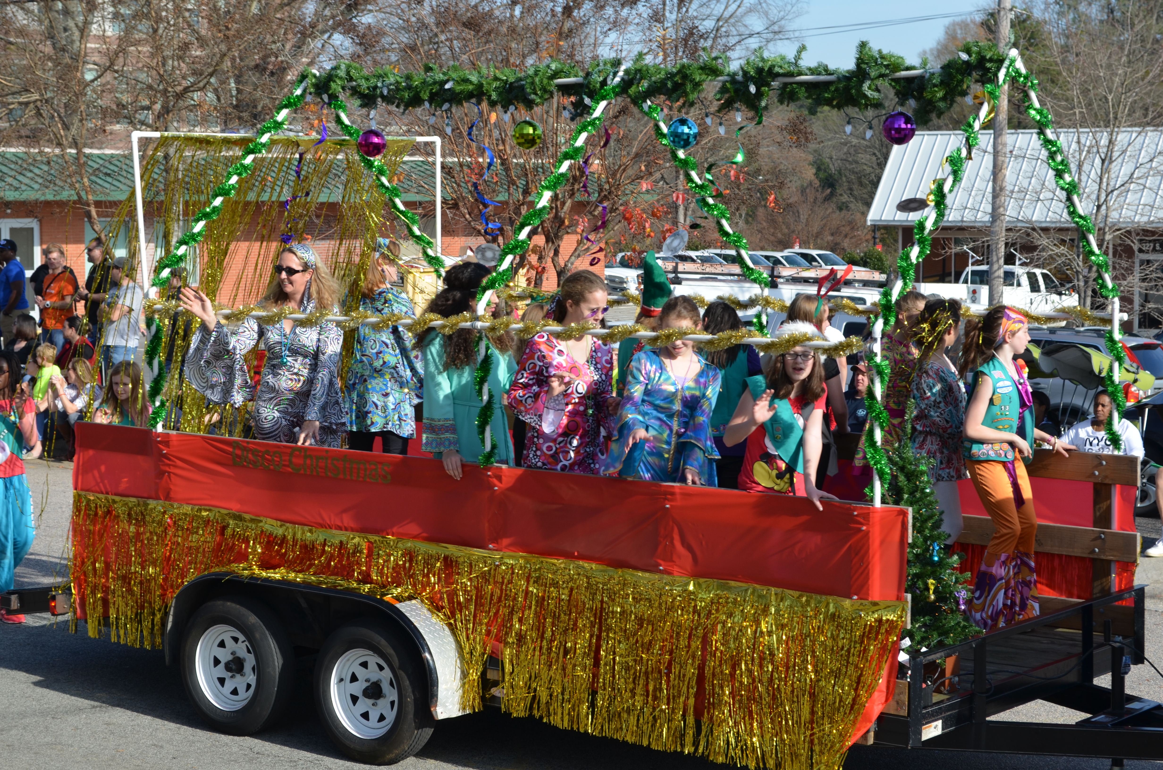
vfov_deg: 18.1
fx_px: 2418
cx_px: 582
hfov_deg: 27.0
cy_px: 385
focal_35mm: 75
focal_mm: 50
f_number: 8
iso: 140
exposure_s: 1/250
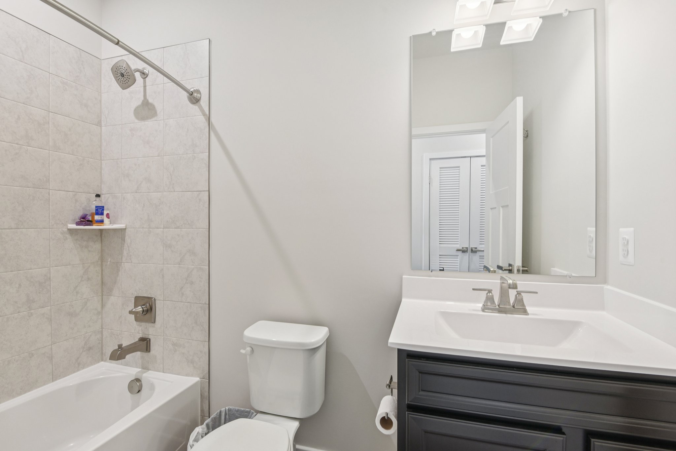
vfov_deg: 73.7
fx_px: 300
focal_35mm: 16
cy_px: 226
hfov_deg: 96.7
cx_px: 338
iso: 400
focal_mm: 16
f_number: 8
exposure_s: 1/20
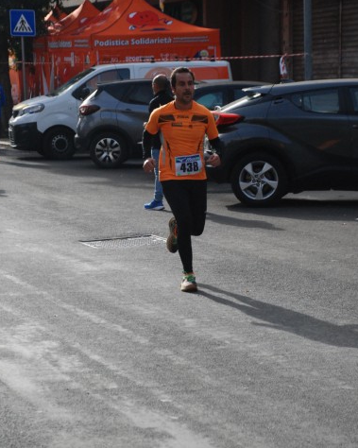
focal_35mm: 125
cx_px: 182
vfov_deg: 15.4
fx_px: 1656
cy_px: 234
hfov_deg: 12.3
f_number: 5.6
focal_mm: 70
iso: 1000
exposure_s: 1/1600
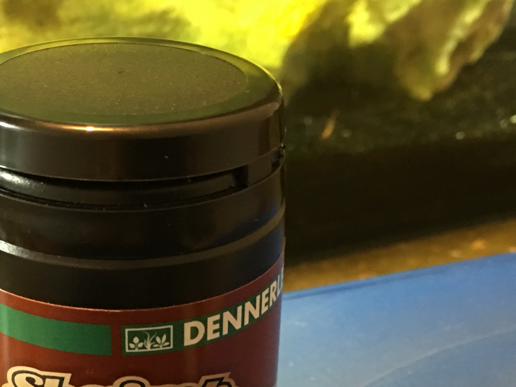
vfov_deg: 21.6
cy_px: 376
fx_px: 984
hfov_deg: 29.3
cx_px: 212
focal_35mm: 66
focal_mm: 4.15
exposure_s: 1/8
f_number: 2.2
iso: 100
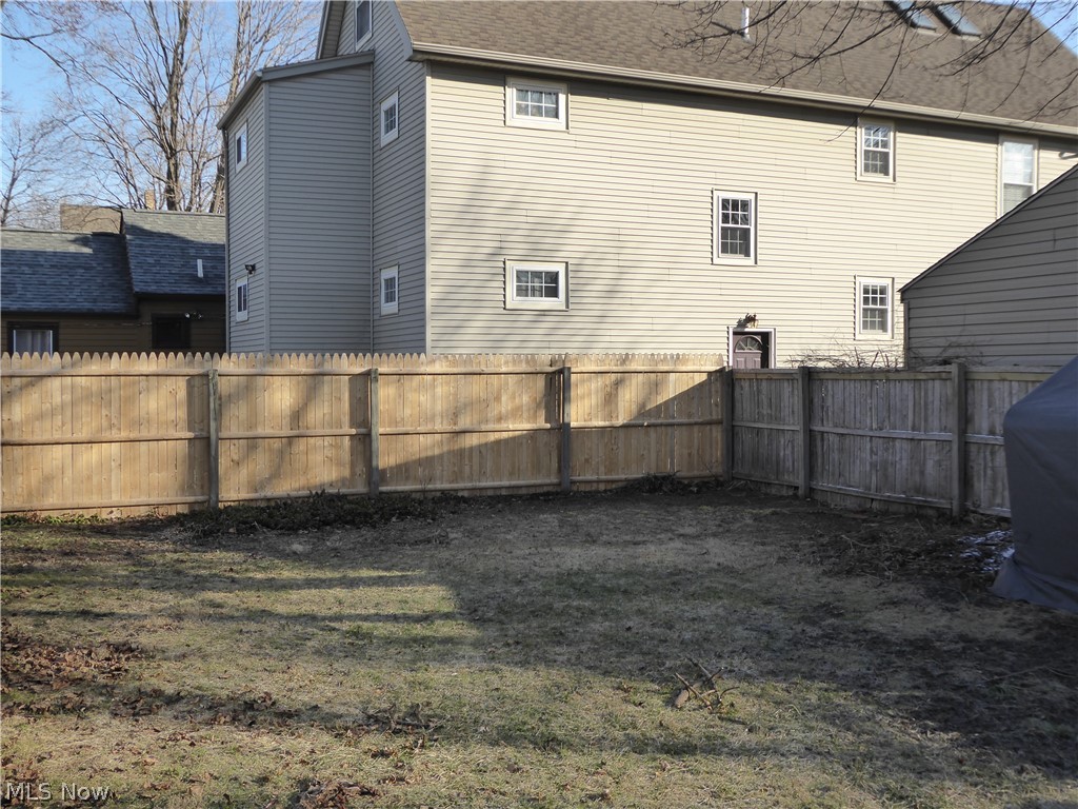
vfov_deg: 39.7
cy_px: 404
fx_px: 1121
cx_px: 539
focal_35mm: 36
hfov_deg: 51.4
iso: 160
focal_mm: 6.3
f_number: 3.7
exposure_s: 1/500
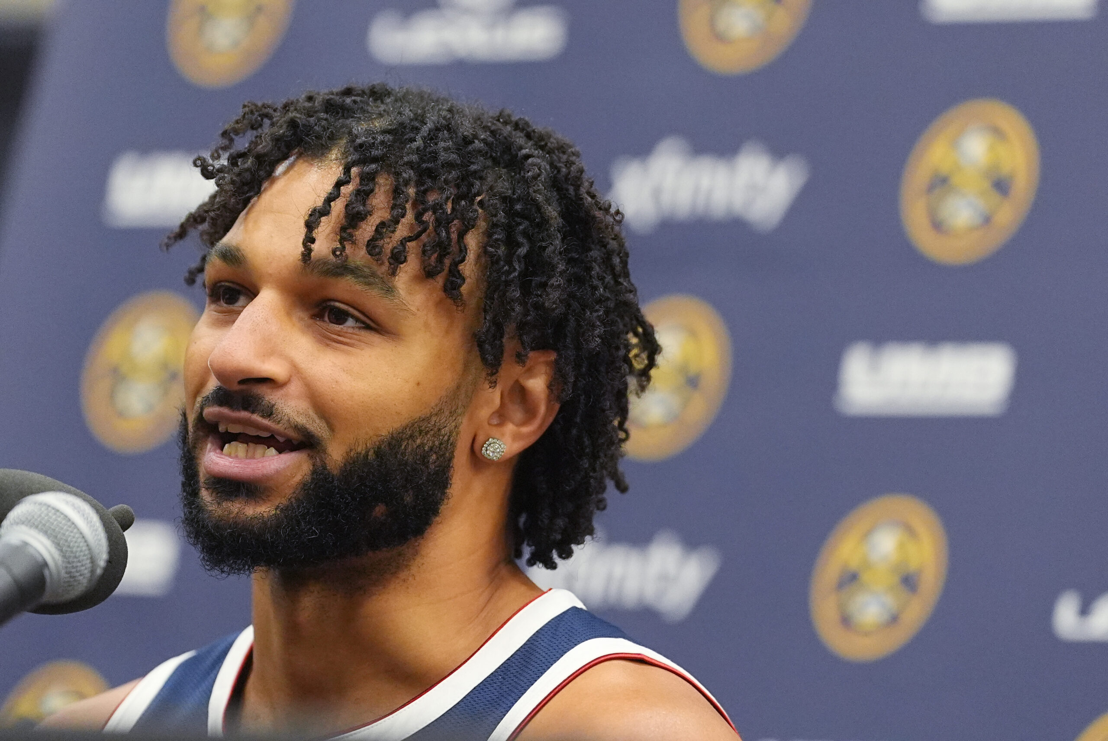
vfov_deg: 4.6
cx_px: 554
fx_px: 9241
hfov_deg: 6.9
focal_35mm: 300
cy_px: 370
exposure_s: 1/400
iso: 4000
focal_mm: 200
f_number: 3.2
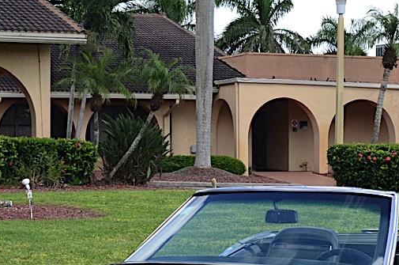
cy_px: 248
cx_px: 168
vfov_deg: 11.9
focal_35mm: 114
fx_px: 1261
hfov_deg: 18.0
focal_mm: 24
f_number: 4
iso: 100
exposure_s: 1/500
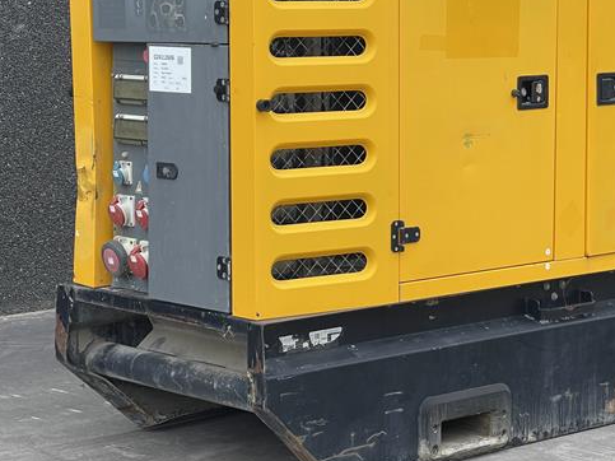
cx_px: 439
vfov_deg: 13.9
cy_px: 164
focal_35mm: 106
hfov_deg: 18.5
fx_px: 1883
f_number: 2.2
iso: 20
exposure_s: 1/317
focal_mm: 7.5
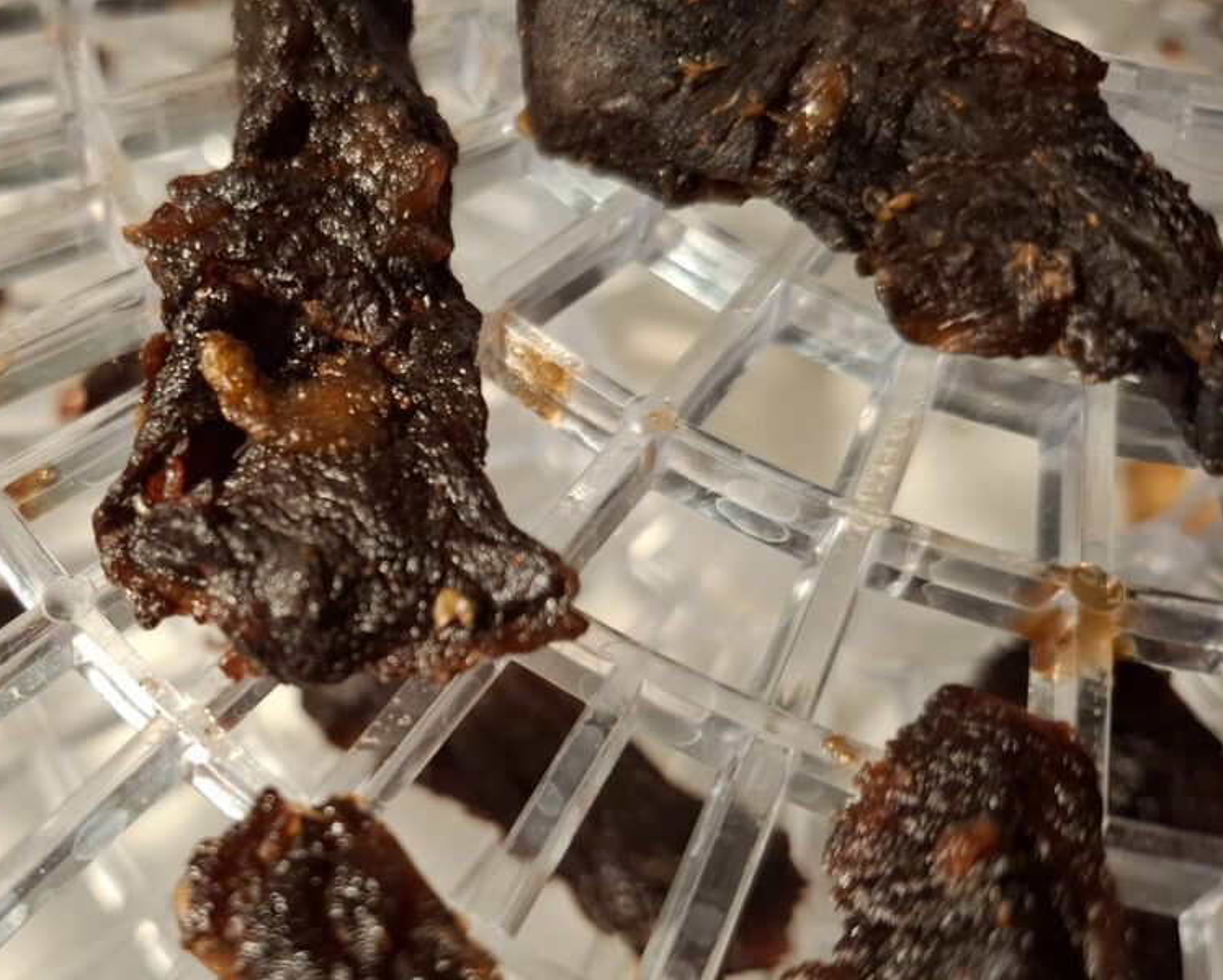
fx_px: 1304
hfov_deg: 47.7
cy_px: 551
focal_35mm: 36
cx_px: 257
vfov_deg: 41.1
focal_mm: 5.54
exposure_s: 1/33
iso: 400
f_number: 1.8
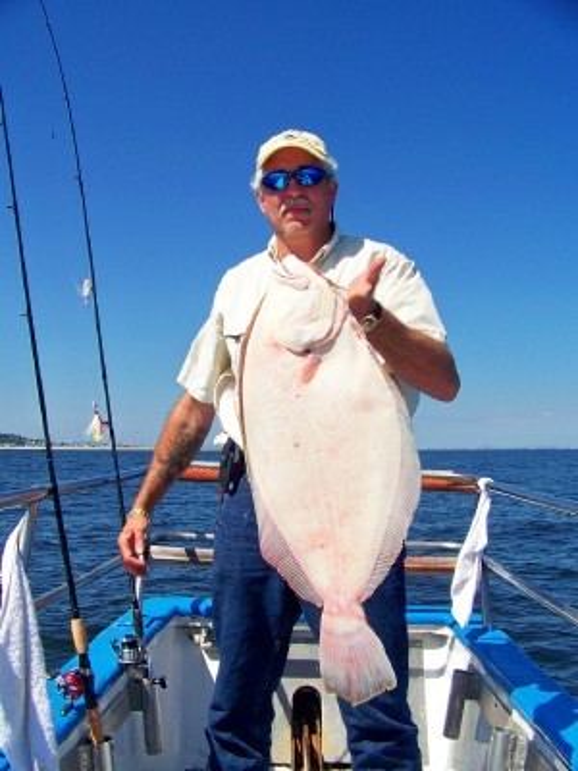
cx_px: 289
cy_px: 386
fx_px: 801
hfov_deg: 39.7
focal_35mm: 36
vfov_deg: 51.4
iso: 64
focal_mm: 5.85
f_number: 4
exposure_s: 1/800
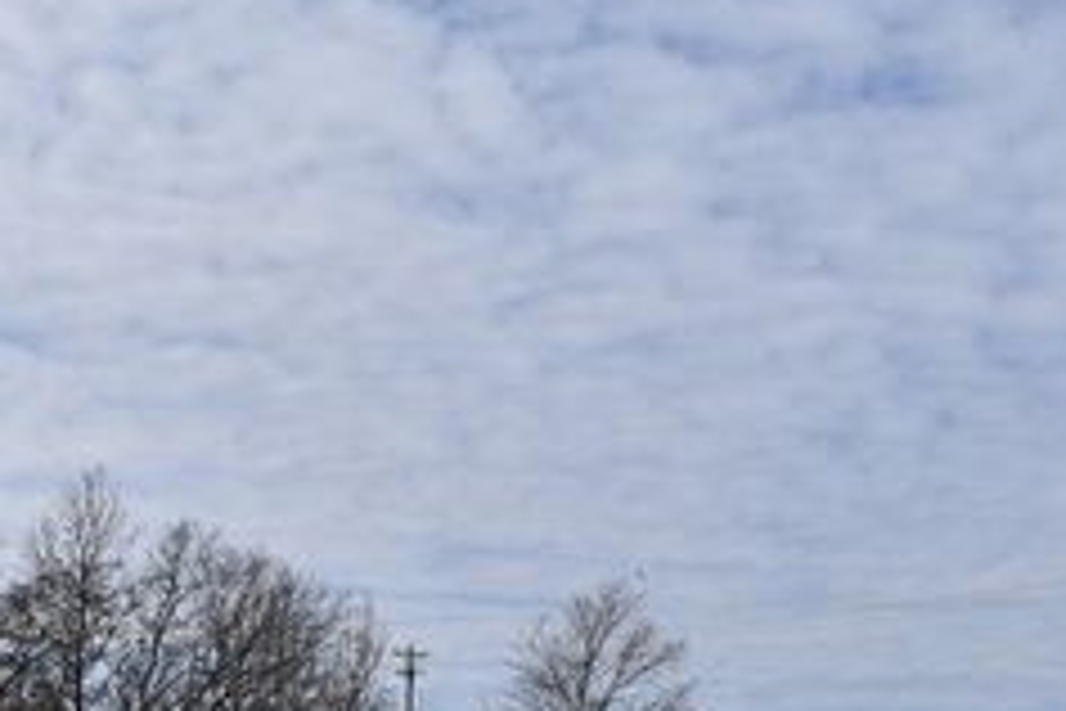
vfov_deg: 17.5
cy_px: 938
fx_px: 2161
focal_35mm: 73
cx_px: 252
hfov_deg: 27.3
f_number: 9
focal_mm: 18
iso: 100
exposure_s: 1/320
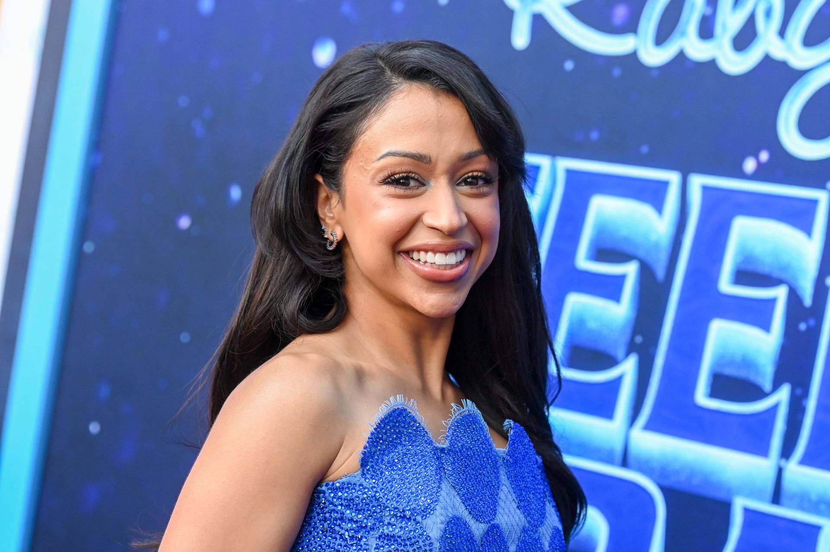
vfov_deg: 14.4
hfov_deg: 21.5
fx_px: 2189
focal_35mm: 95
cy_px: 276
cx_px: 415
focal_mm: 95
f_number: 4
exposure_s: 1/640
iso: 2500
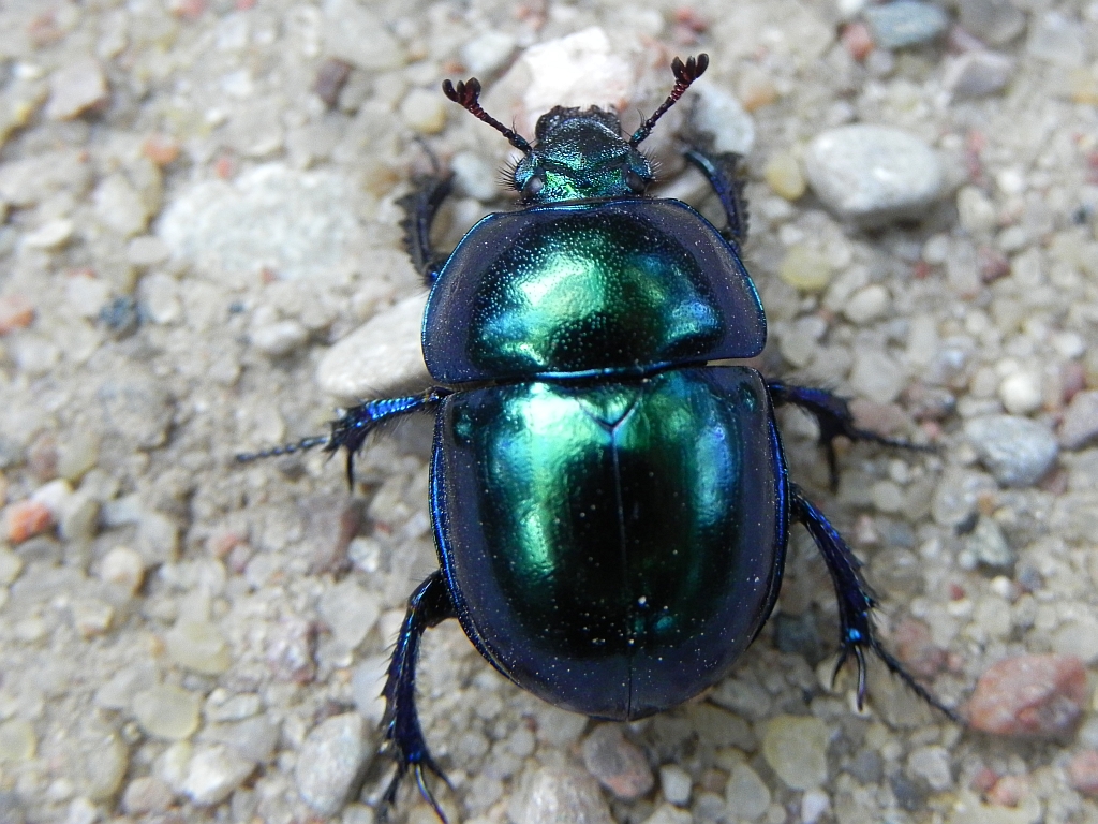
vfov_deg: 14.1
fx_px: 3331
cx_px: 549
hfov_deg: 18.7
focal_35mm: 105
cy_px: 412
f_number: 4
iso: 397
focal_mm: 18.8
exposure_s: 1/125
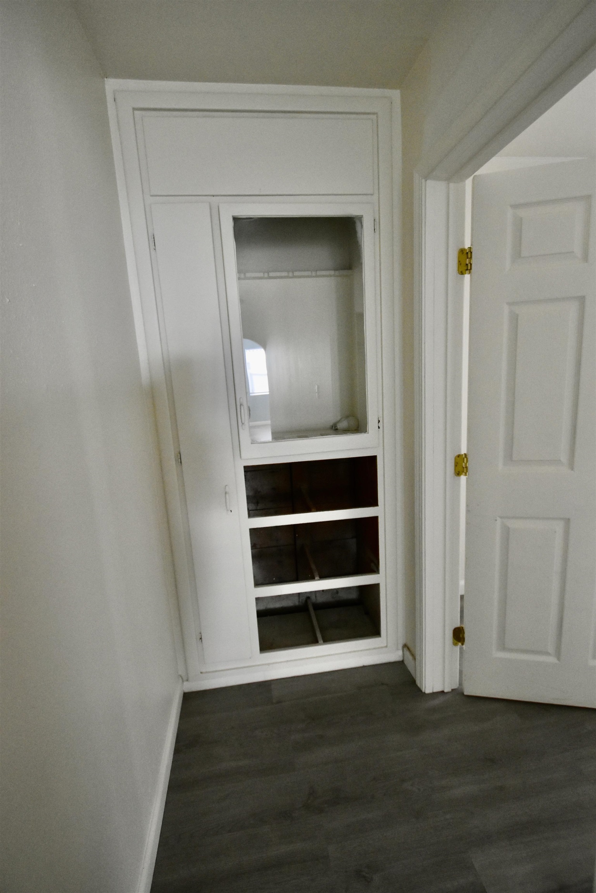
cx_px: 298
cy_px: 446
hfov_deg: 77.3
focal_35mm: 15
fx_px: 372
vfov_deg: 100.4
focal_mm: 10
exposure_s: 1/125
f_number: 3.5
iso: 2500
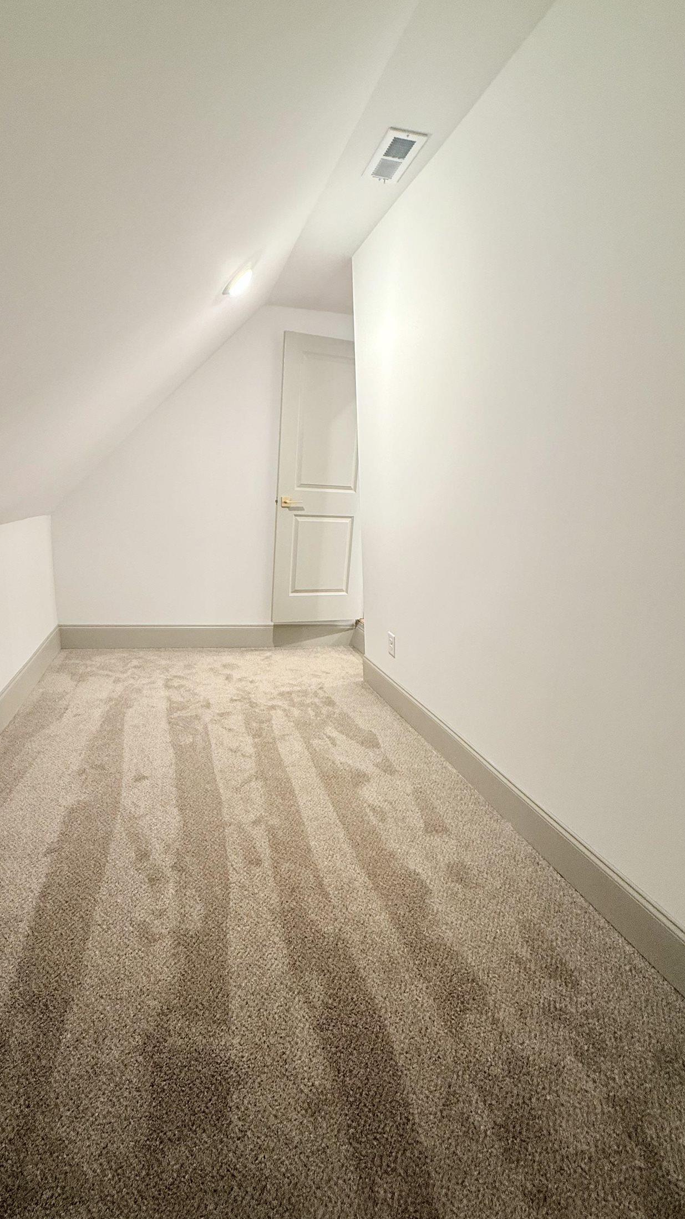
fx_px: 517
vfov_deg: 99.3
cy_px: 627
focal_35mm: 16
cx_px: 284
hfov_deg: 66.6
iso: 250
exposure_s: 1/60
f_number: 2.2
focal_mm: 2.22
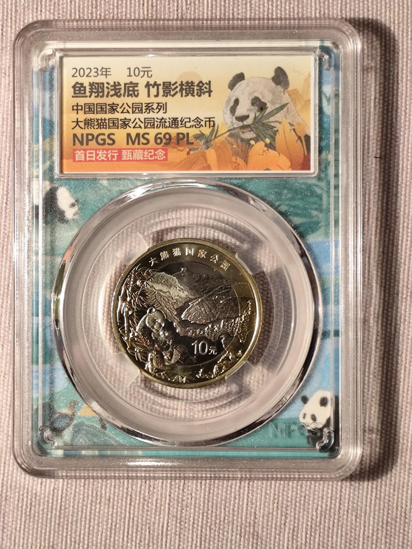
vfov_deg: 21.1
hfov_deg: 15.9
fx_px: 1476
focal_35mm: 93
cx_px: 206
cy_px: 274
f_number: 1.65
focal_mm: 6.19
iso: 400
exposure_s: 1/25
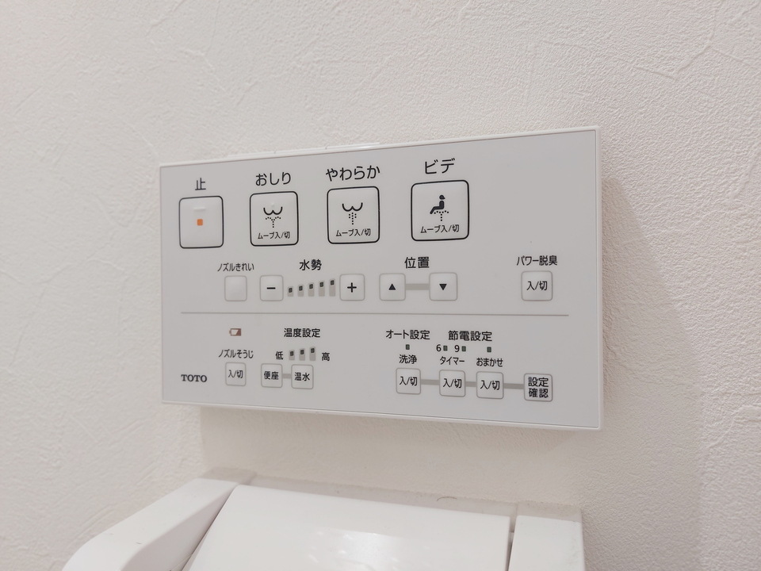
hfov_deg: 71.6
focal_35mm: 24
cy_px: 286
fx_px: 528
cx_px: 380
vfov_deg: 56.8
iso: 40
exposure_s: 1/24
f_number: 1.8
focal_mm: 5.23
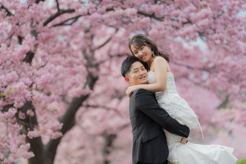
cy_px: 82
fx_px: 922
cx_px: 123
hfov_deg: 15.2
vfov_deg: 10.2
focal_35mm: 135
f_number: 2
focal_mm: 135
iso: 200
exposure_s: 1/1600
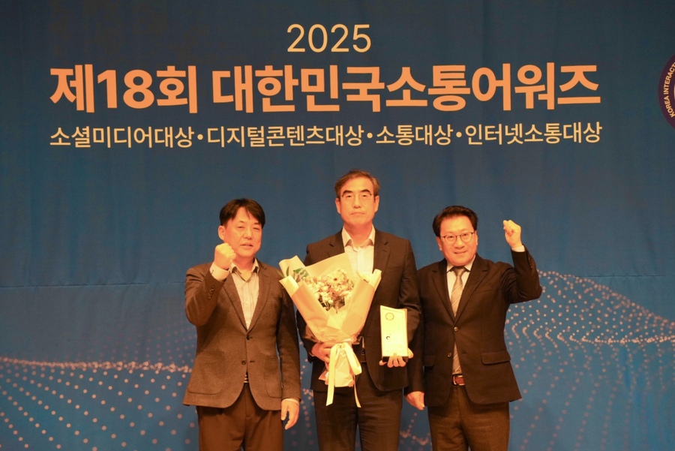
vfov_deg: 17.3
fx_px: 1482
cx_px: 338
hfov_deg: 25.7
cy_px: 226
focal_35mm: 79
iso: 3200
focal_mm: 79
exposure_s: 1/80
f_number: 5
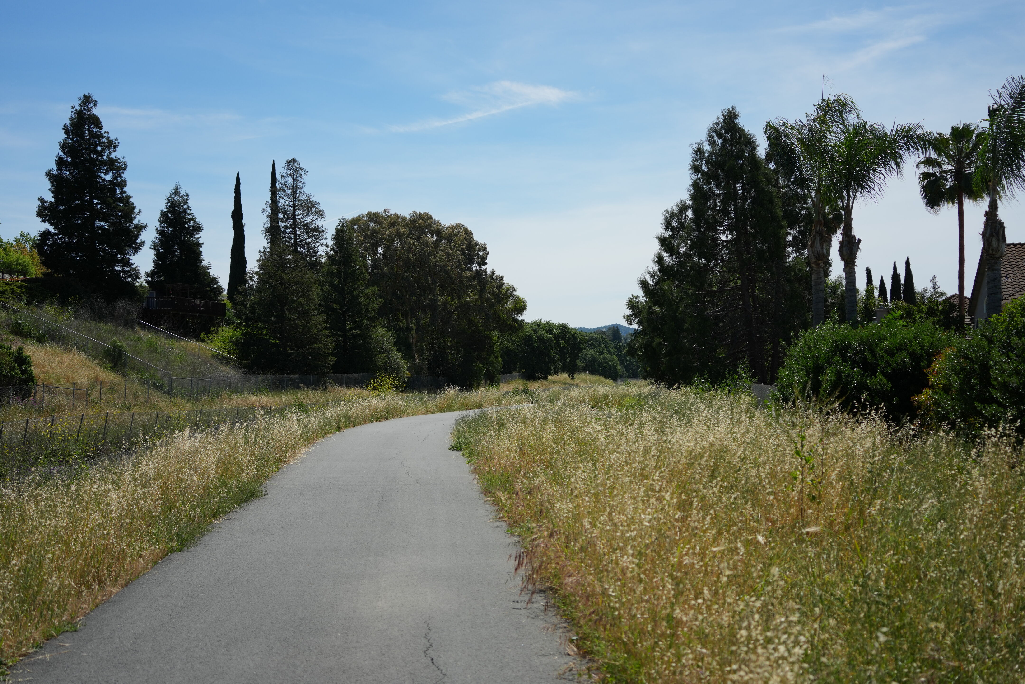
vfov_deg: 25.1
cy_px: 342
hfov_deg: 36.9
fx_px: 1537
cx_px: 512
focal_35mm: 54
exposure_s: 1/2500
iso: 250
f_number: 4.5
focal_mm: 54
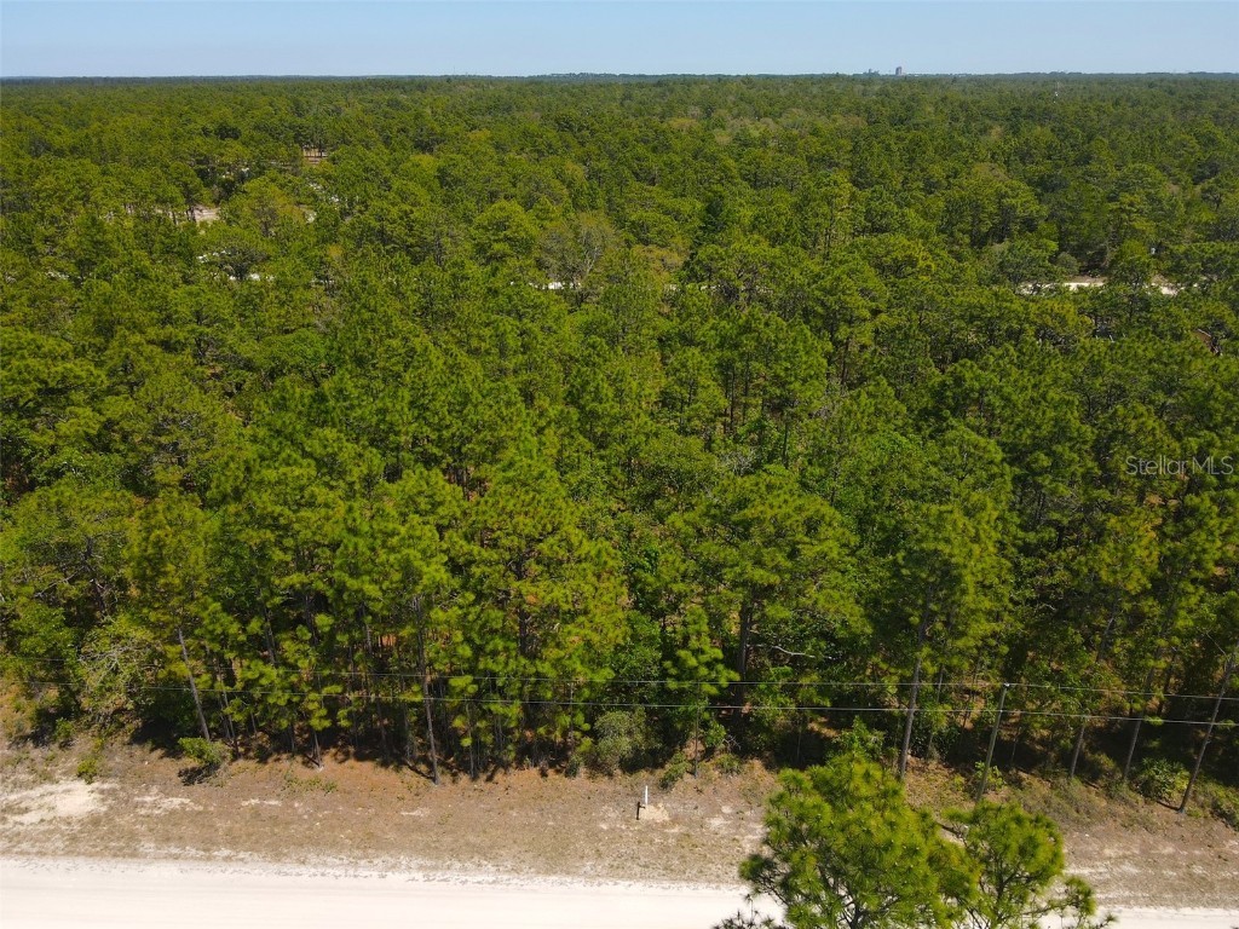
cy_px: 464
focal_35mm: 24
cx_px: 620
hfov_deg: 71.6
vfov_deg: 56.8
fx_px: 859
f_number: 2.8
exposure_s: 1/640
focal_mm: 4.5
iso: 100
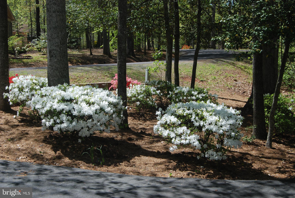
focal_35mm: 48
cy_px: 99
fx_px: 394
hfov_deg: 41.0
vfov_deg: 28.2
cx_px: 148
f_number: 10
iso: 400
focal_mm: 32
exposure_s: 1/400
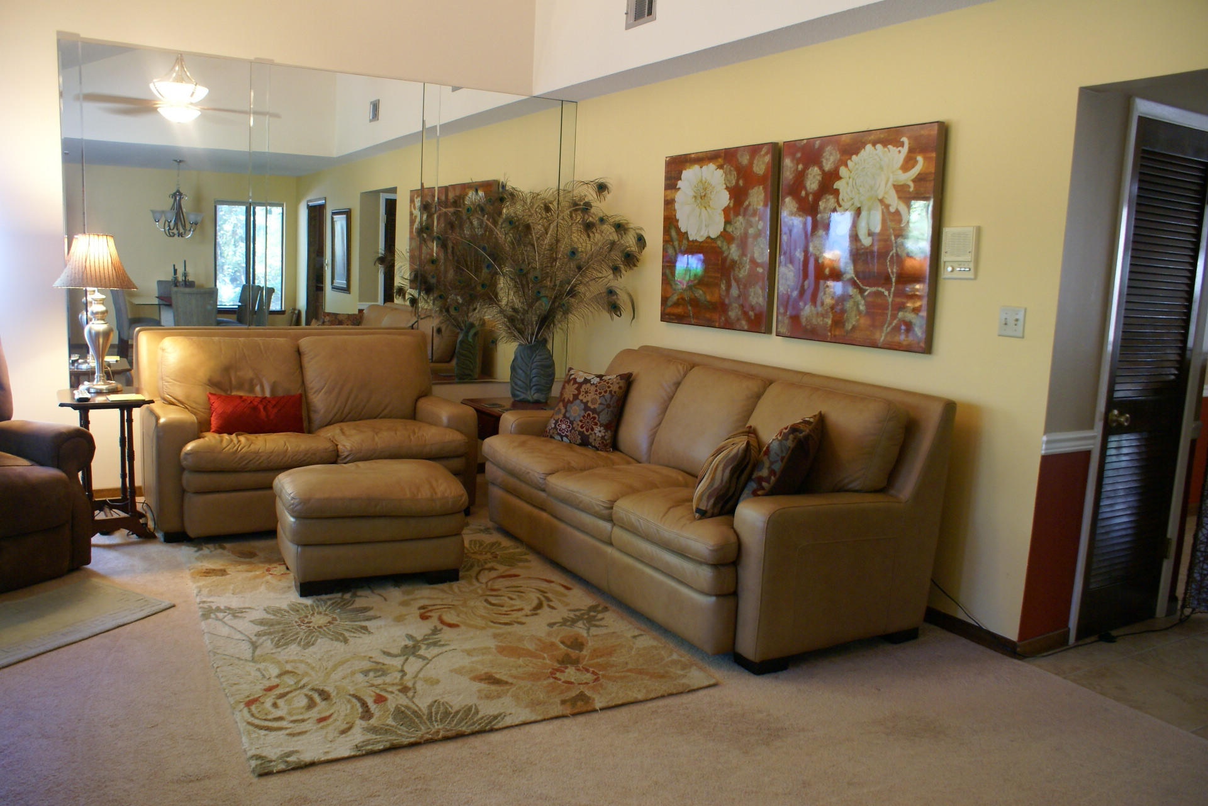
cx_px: 604
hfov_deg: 67.4
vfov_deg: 47.9
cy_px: 403
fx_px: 906
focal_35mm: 27
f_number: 3.5
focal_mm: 18
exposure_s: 1/15
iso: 400
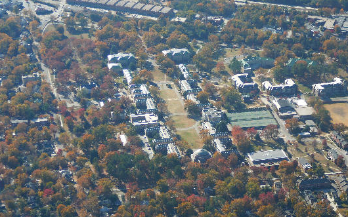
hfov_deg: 18.6
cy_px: 115
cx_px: 174
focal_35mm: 112
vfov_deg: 11.7
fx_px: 1062
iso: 80
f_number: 3.9
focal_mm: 15.6
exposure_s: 1/320
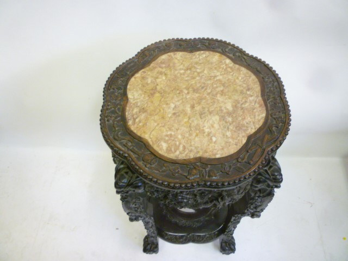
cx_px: 174
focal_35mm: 29
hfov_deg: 61.7
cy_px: 130
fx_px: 292
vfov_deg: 48.2
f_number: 3.3
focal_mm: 5.2
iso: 400
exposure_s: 1/20
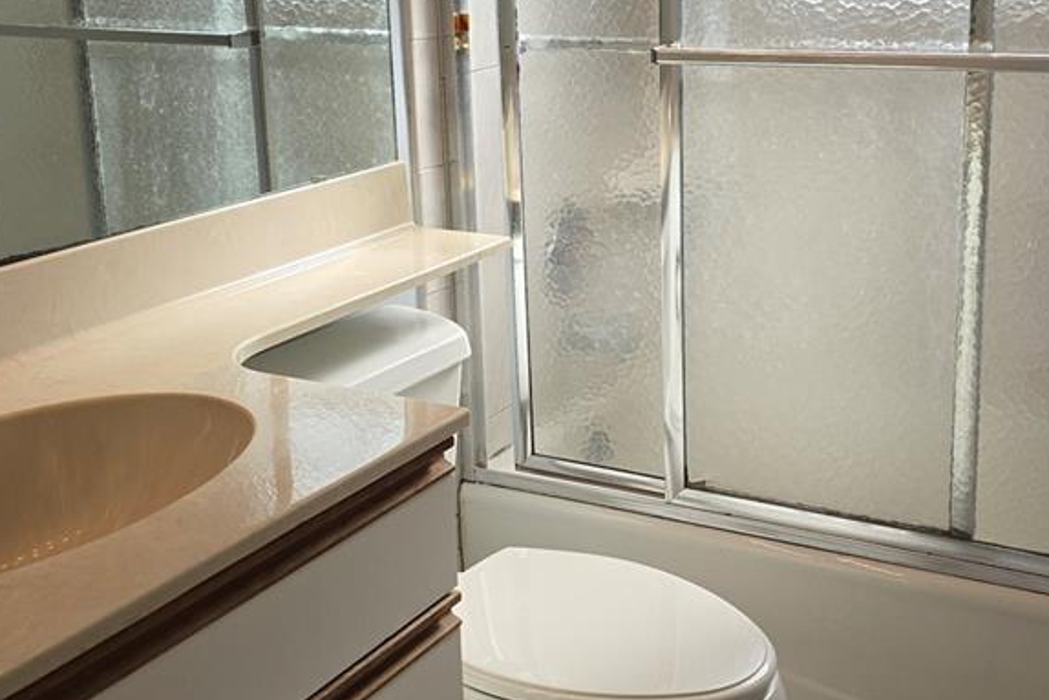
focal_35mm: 50
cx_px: 563
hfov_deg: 39.6
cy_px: 265
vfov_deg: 26.9
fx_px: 1457
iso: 16
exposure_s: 1/120
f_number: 1.7
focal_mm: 6.3
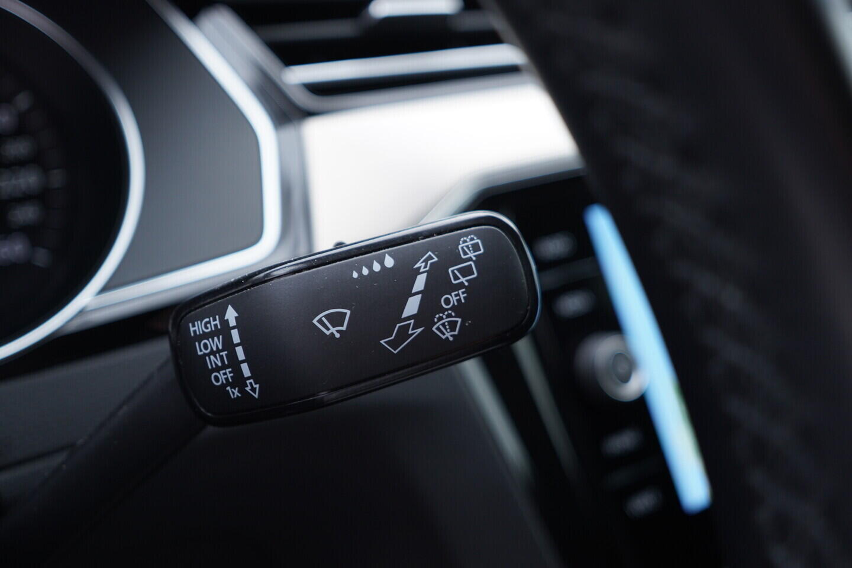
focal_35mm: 36
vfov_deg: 36.9
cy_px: 284
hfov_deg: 53.1
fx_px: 852
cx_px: 426
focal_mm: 24
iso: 200
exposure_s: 1/40
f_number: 2.8
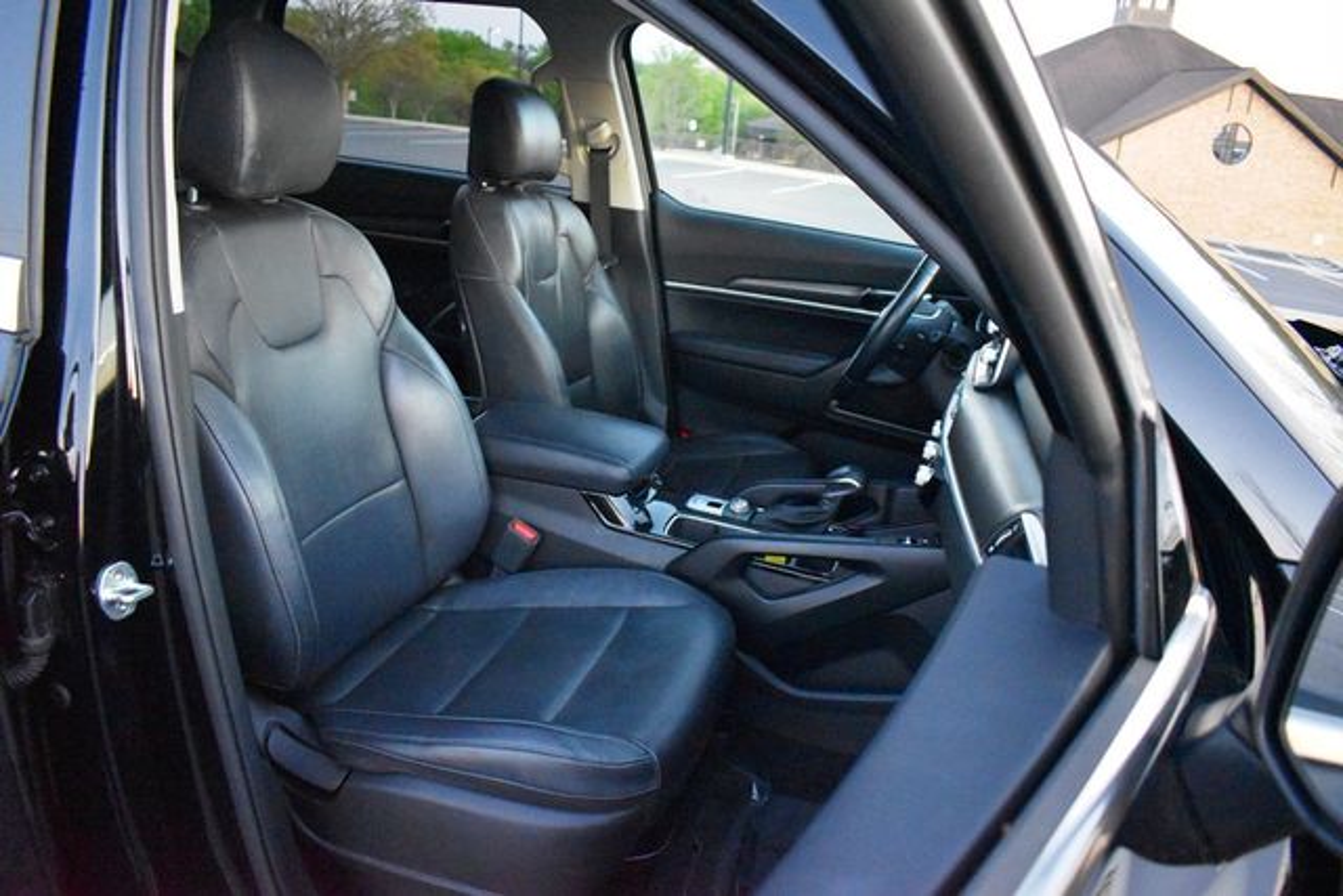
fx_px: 1007
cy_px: 448
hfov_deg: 67.4
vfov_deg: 48.0
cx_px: 672
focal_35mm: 27
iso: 7200
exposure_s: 1/125
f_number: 3.5
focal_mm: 18
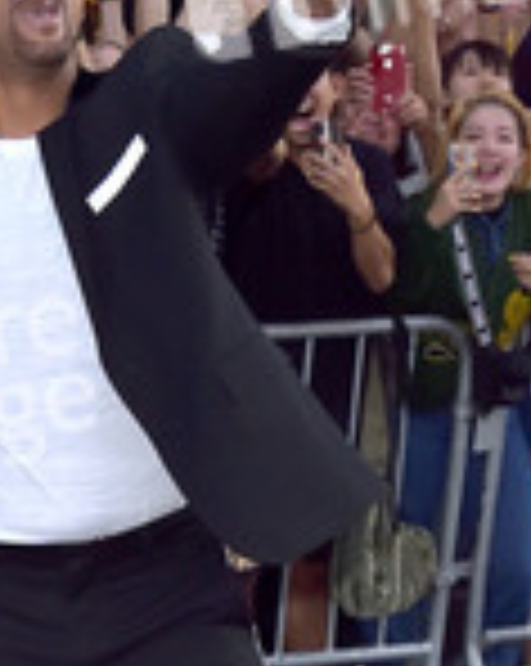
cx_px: -2
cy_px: 630
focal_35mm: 198
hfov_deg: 7.8
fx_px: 3898
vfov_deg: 9.7
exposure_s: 1/250
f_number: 7.1
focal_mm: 78
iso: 800
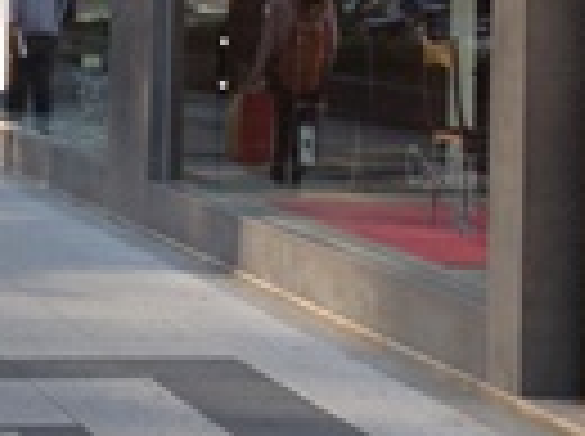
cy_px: -135
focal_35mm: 163
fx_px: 2750
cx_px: 27
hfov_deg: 12.0
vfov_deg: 8.9
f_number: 2.4
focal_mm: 4.12
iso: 50
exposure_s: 1/139
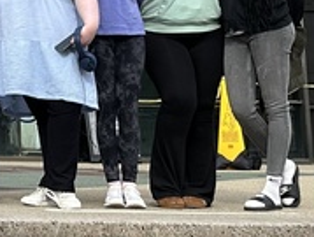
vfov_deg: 10.6
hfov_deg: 13.1
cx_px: -239
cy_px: -72
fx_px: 1245
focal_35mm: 137
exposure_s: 1/2252
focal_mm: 6.86
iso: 80
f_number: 1.78
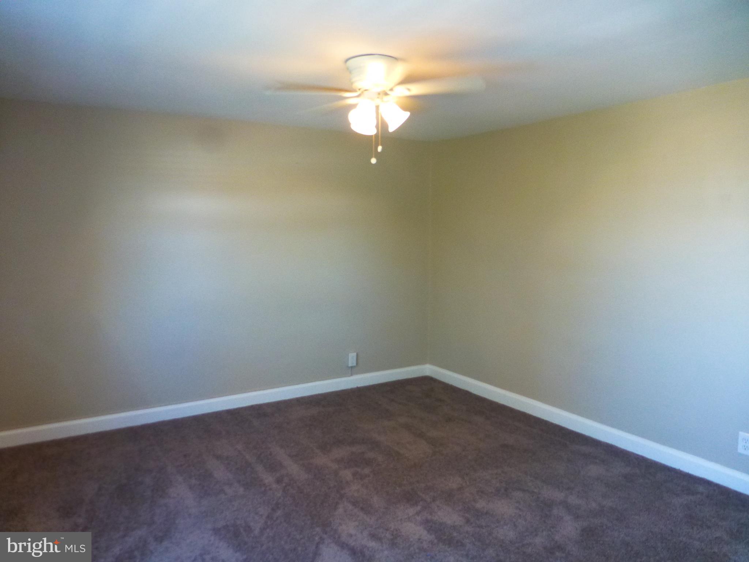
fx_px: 519
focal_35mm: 24
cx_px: 374
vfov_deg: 56.8
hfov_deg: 71.6
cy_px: 281
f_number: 3.3
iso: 400
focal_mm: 4.3
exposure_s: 1/30
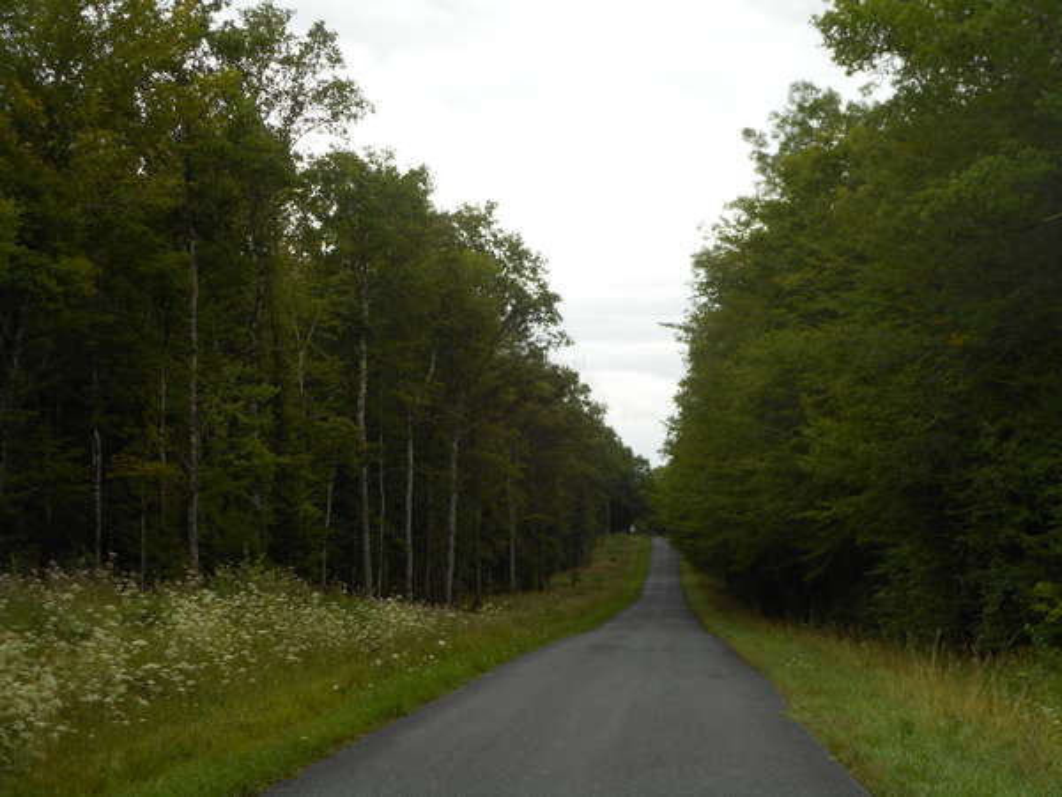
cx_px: 531
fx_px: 2362
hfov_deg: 25.3
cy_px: 398
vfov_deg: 19.1
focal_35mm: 77
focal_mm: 13.8
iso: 80
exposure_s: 1/125
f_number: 5.5
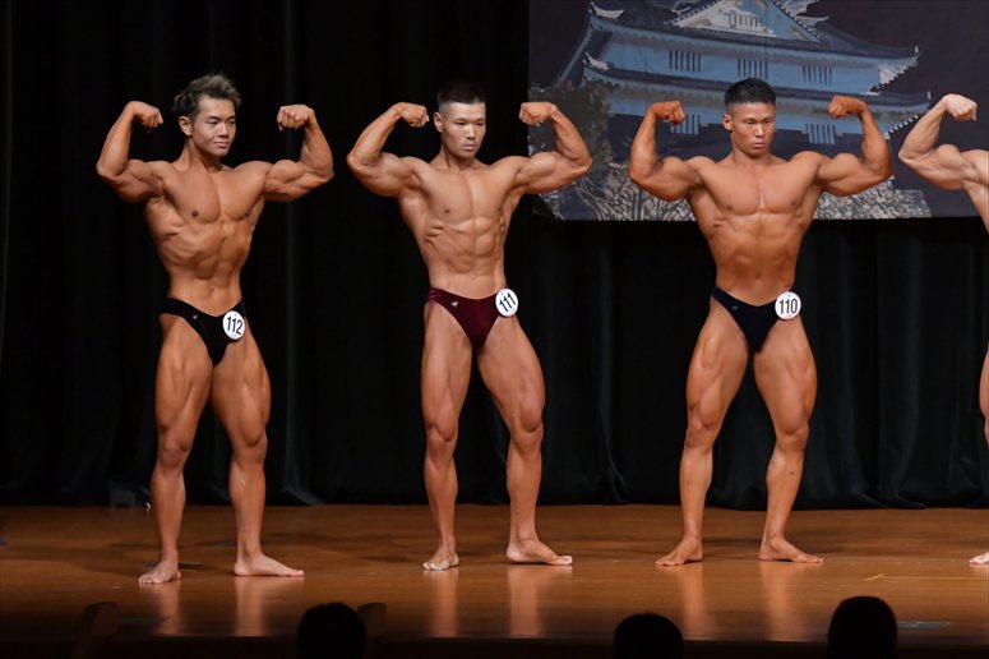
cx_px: 494
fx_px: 7002
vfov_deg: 5.4
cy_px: 330
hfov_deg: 8.1
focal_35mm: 255
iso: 5000
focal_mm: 170
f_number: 5.6
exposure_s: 1/400
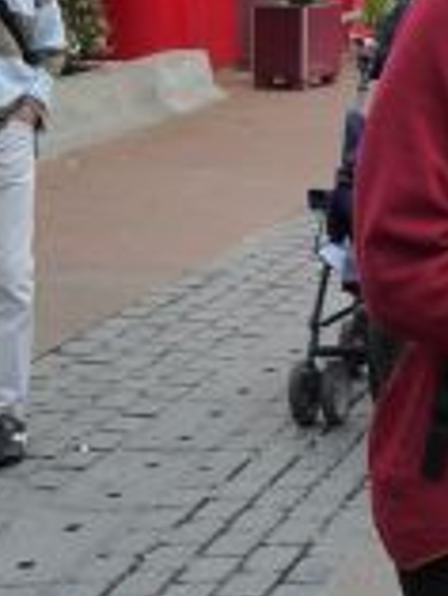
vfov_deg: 17.2
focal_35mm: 114
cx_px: 668
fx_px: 1965
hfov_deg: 12.4
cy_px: 159
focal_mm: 4.7
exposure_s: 1/60
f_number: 3.3
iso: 160
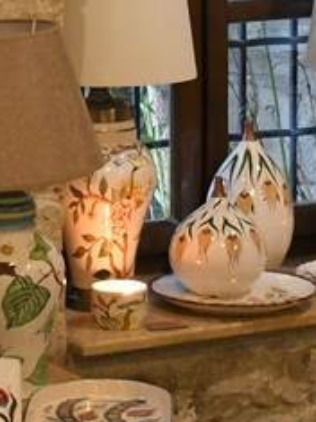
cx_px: -20
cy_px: 43
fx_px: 2083
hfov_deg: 8.6
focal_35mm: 171
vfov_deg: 11.5
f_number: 3.5
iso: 1250
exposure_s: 1/50
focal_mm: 20
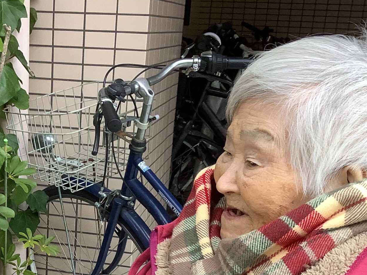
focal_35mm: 64
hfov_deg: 29.4
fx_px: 679
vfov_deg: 22.3
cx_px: 60
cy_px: 252
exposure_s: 1/120
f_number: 2.4
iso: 64
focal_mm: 3.3
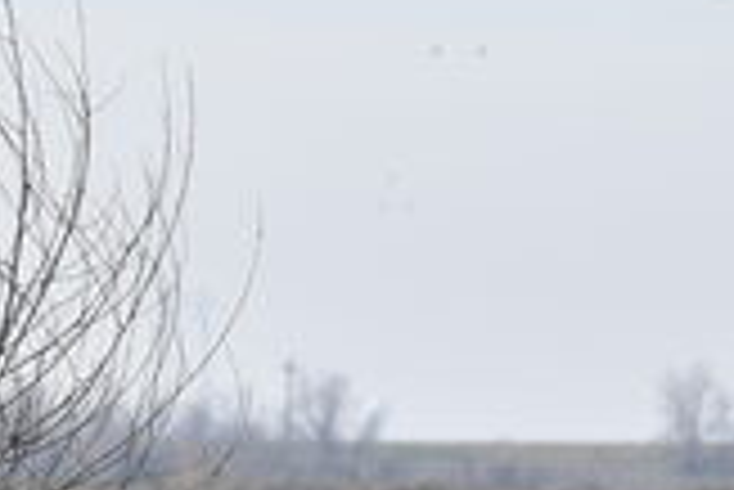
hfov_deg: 3.1
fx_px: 13754
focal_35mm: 674
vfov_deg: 2.0
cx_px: -36
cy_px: 764
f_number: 8
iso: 200
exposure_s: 1/500
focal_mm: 122
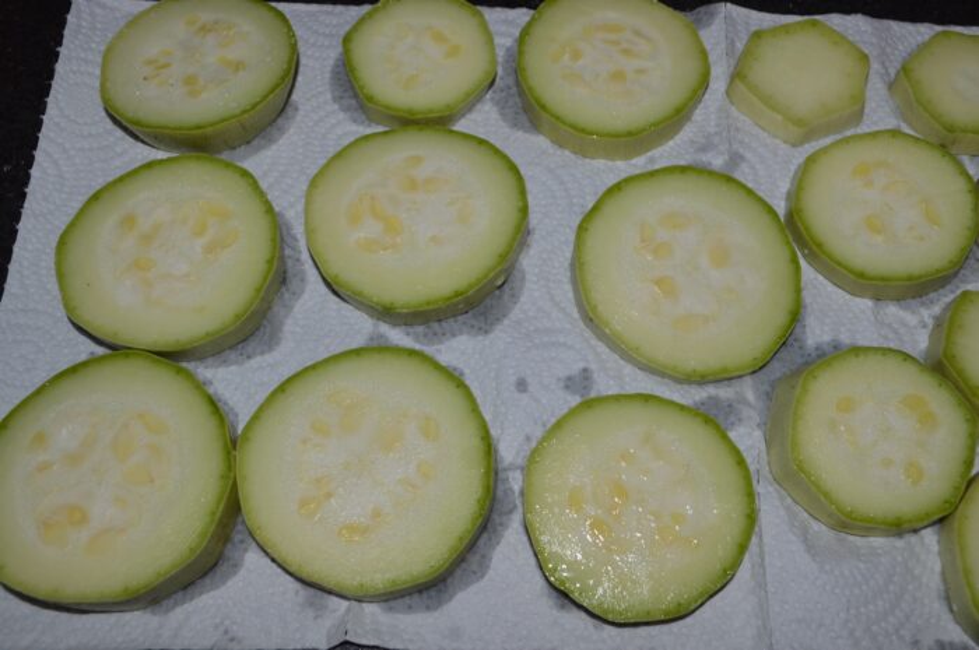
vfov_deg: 36.8
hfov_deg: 53.2
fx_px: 978
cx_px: 490
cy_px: 325
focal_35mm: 36
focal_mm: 24
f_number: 8
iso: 100
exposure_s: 1/60
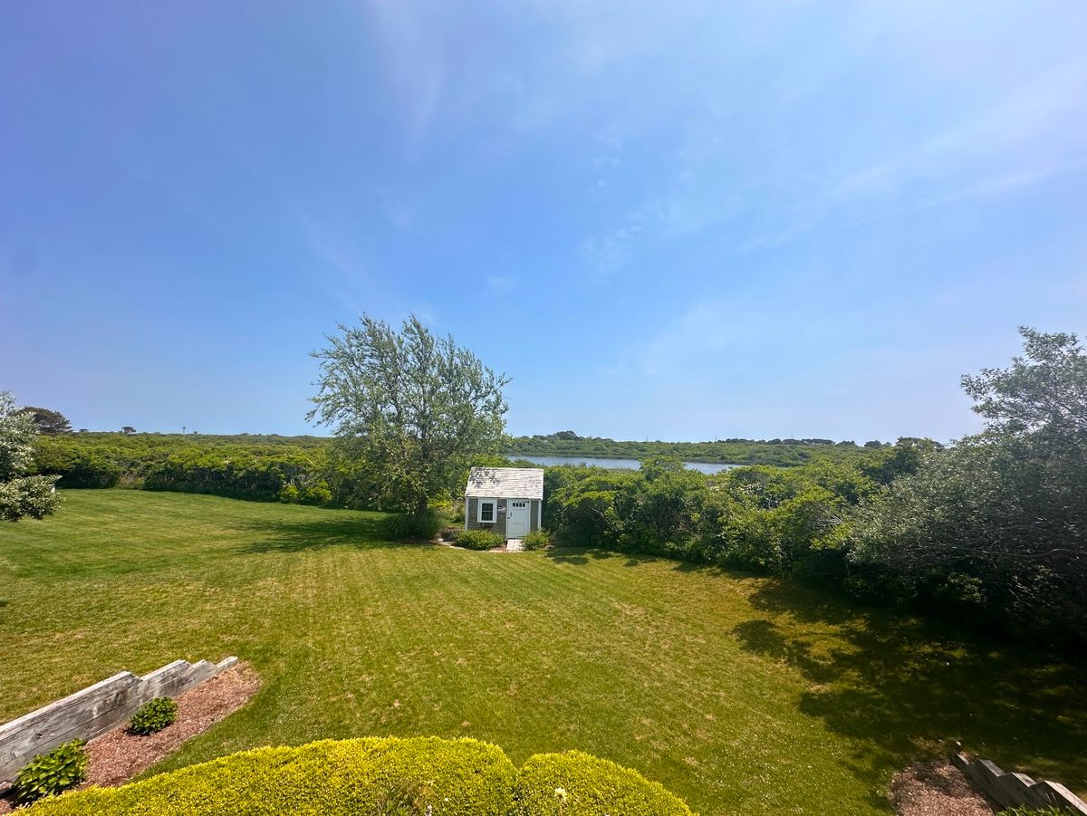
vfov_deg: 85.7
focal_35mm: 14
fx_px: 440
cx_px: 544
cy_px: 408
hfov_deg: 102.0
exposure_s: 1/2747
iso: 50
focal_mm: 2.22
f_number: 2.2
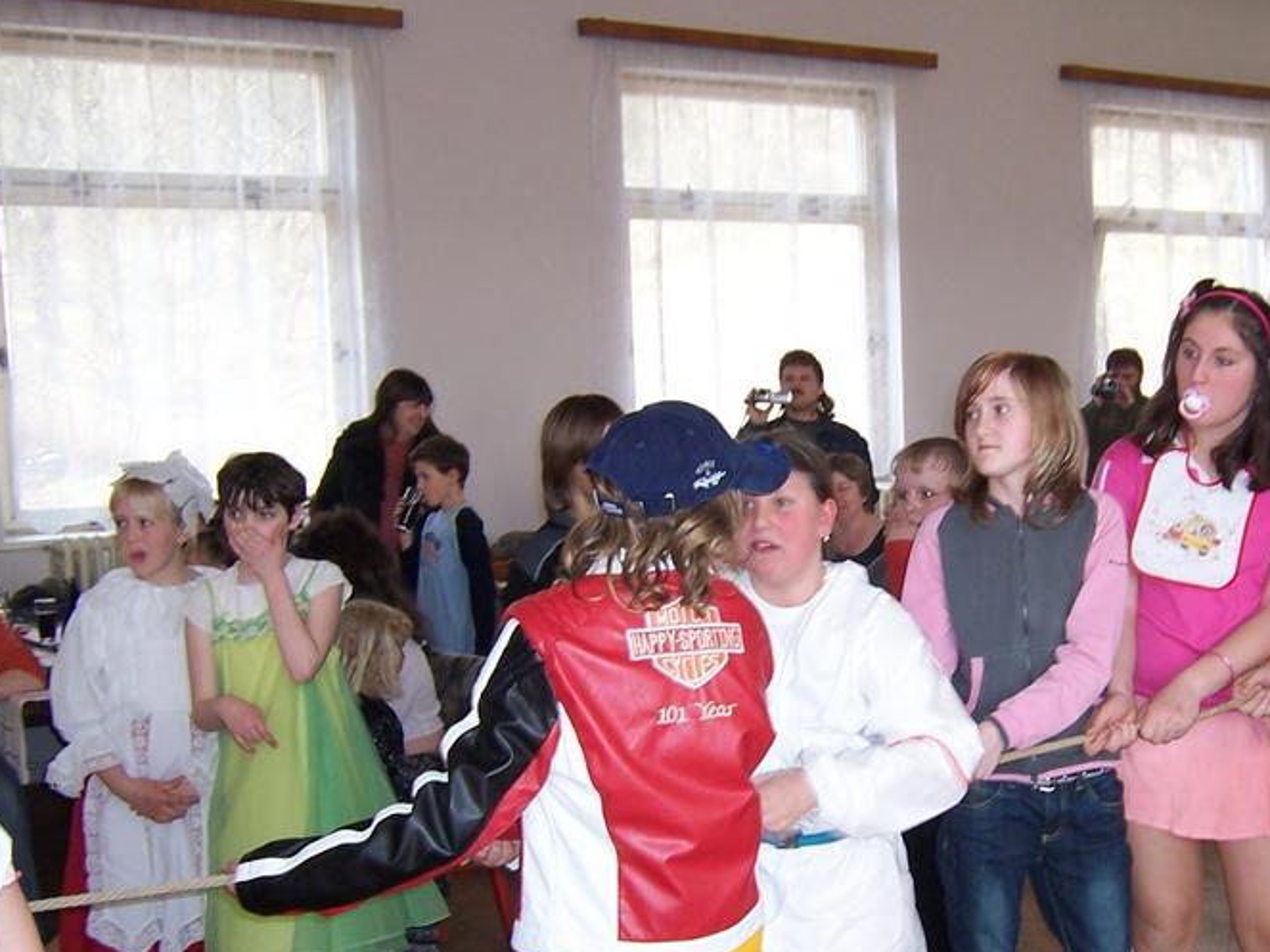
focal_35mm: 51
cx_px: 908
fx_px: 1871
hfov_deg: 36.8
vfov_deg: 28.4
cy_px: 624
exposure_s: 1/60
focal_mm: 5.5
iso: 80
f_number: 2.8
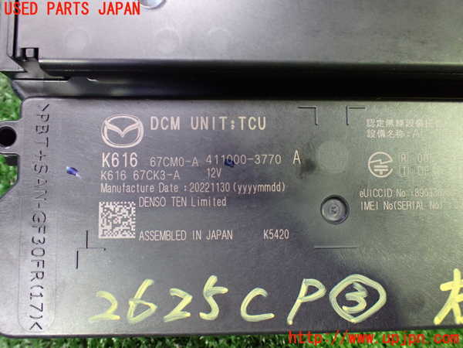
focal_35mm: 30
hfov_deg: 60.0
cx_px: 232
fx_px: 401
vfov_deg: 46.8
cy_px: 174
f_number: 2.3
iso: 800
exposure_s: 1/40
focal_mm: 5.4
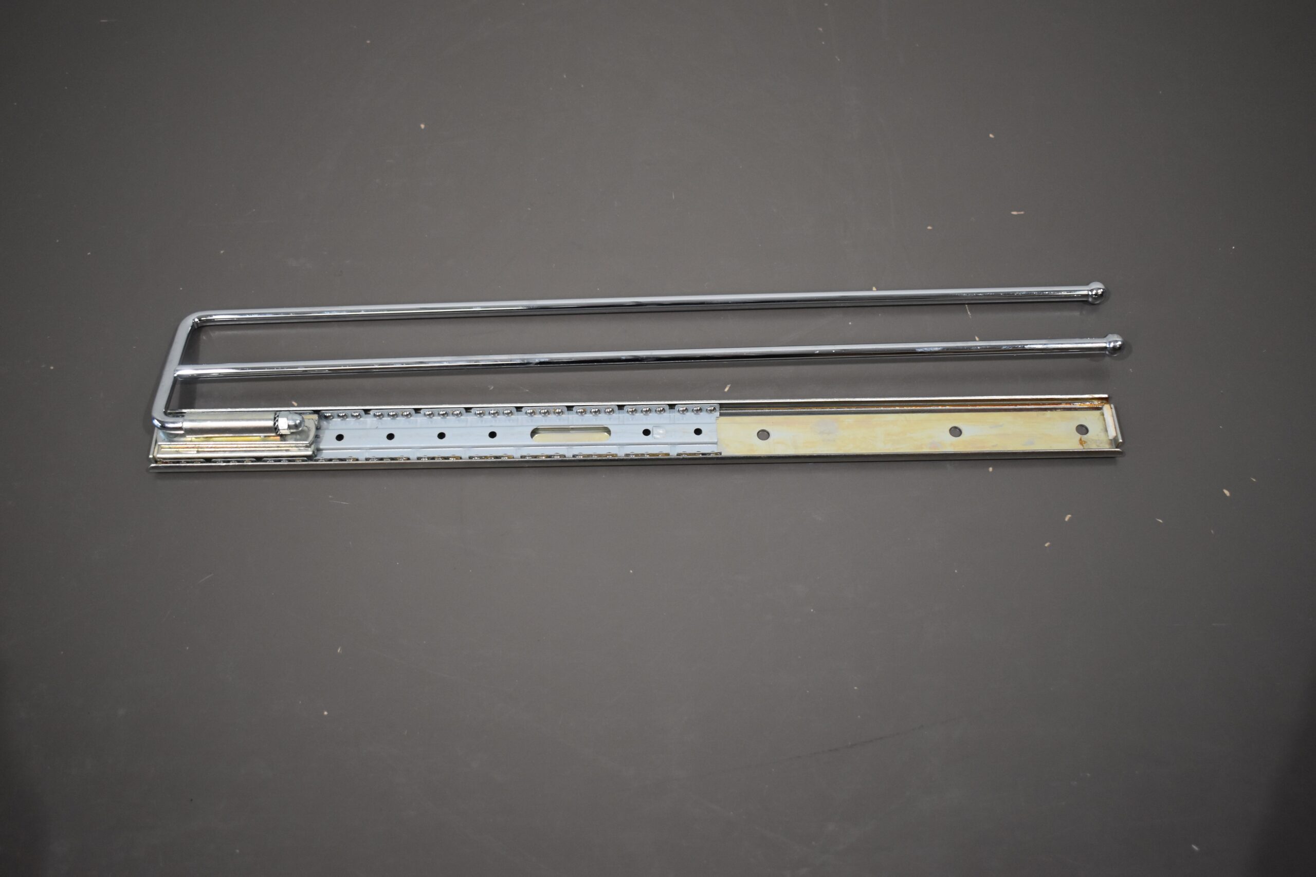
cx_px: 658
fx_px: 1316
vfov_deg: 36.9
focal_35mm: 36
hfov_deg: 53.1
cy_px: 438
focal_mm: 24
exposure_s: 1/250
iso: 800
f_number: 3.8
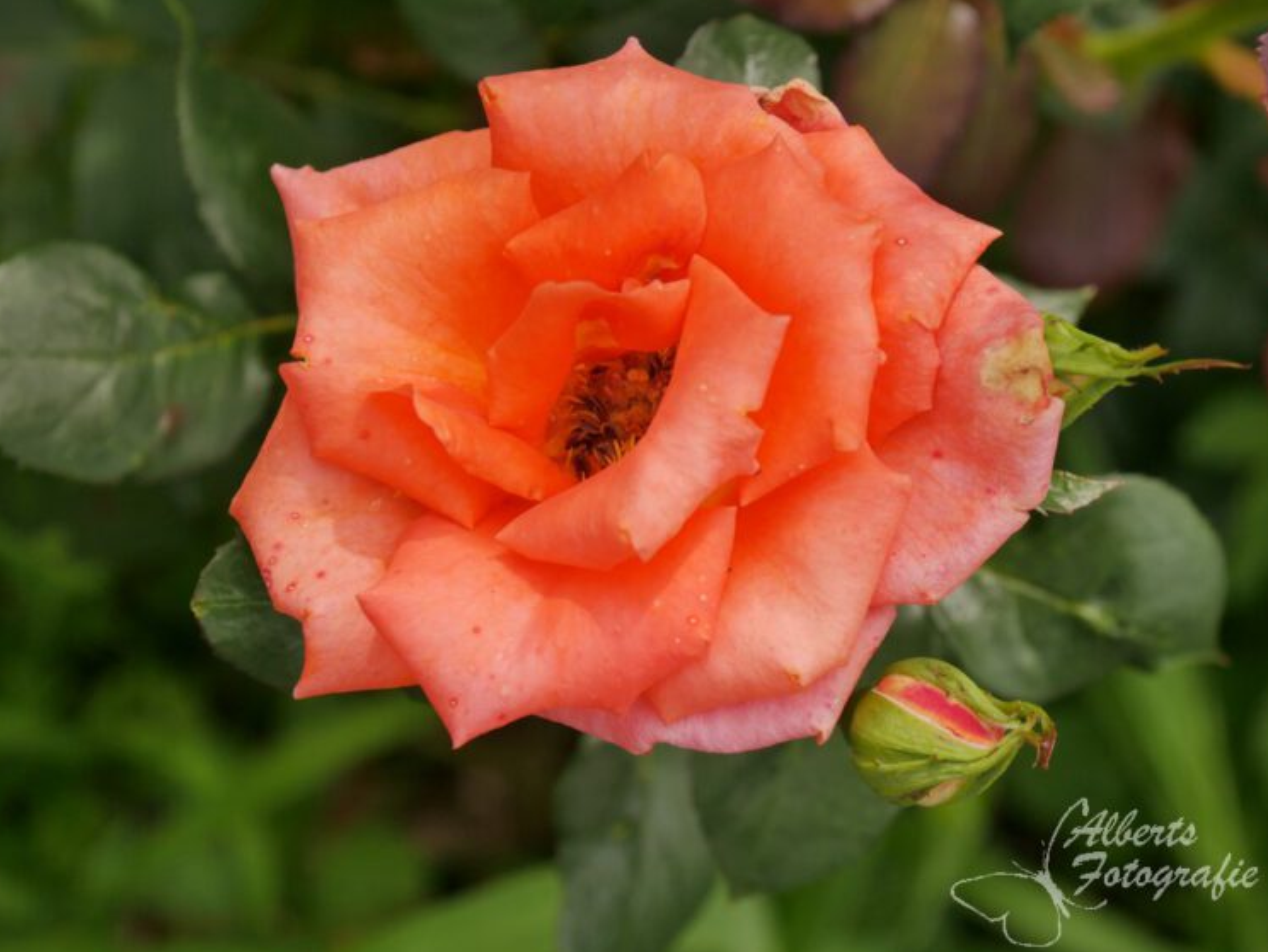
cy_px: 485
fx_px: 5828
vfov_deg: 9.3
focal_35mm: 159
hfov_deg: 12.4
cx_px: 639
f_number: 5.4
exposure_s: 1/640
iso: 200
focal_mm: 77
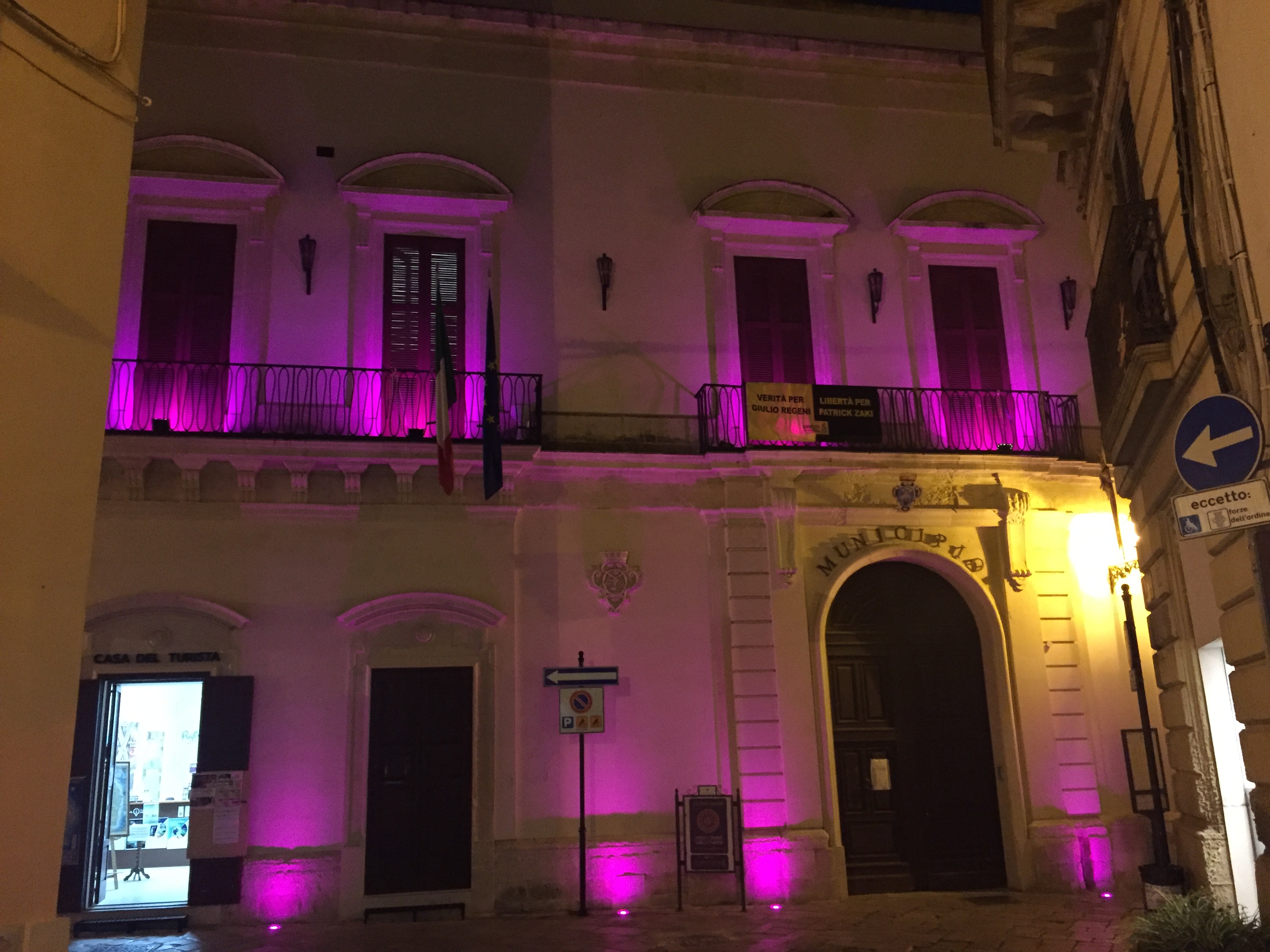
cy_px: 476
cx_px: 635
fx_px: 1064
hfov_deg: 61.7
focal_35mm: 29
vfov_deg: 48.2
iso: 400
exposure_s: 1/17
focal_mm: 4.15
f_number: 2.2
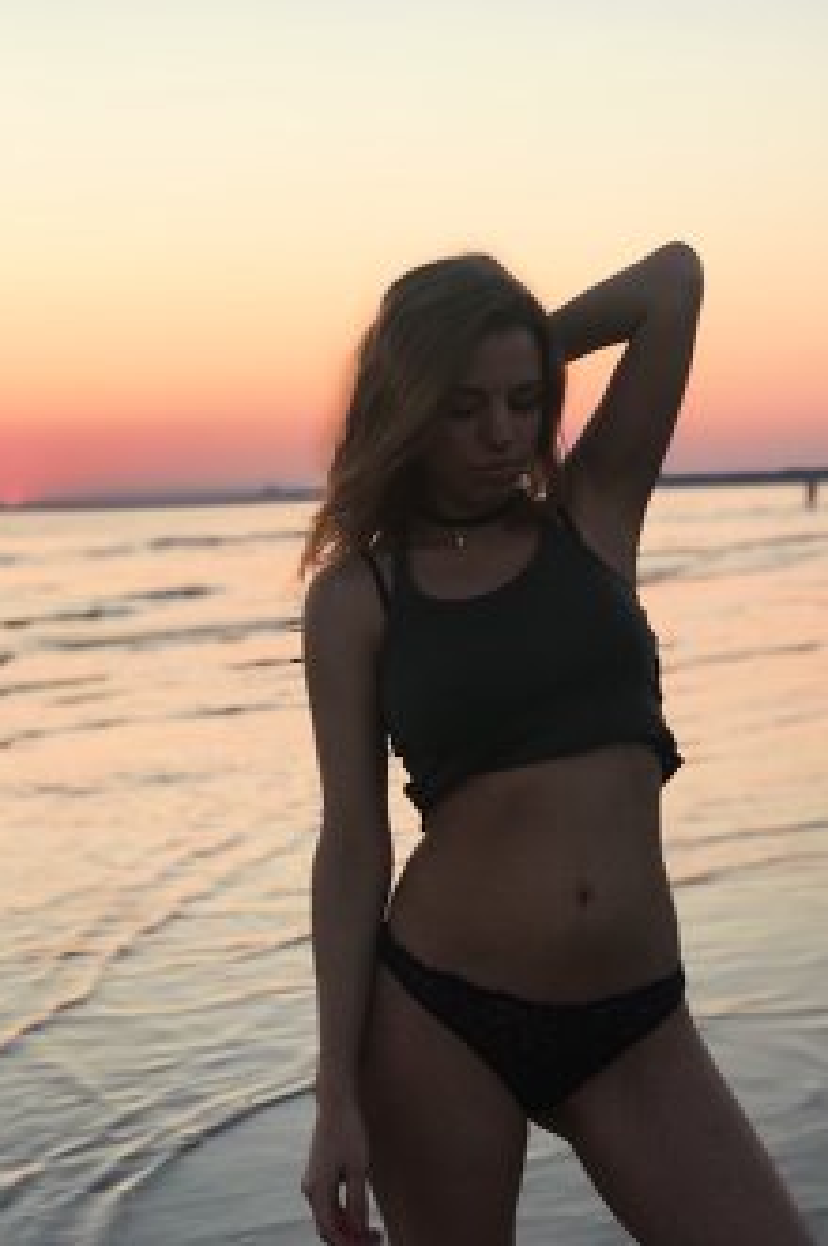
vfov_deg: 32.4
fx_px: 2143
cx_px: 472
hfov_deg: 21.8
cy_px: 640
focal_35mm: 62
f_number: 2.8
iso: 20
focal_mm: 6.6
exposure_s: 1/100
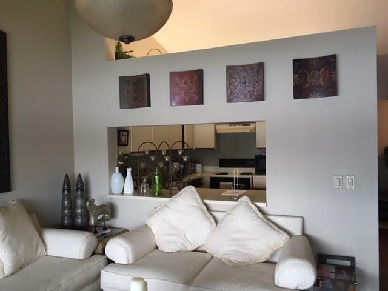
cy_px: 146
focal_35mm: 29
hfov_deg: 61.7
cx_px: 194
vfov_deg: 48.2
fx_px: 325
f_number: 2.2
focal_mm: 4.15
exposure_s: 1/30
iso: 64
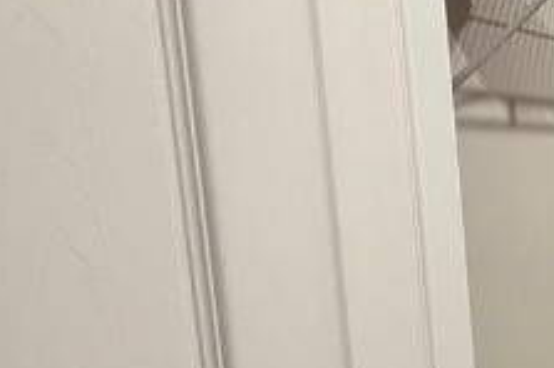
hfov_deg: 18.9
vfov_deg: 20.0
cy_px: 306
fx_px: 1030
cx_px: 1103
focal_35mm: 67
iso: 250
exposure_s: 1/60
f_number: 2.2
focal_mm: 2.22
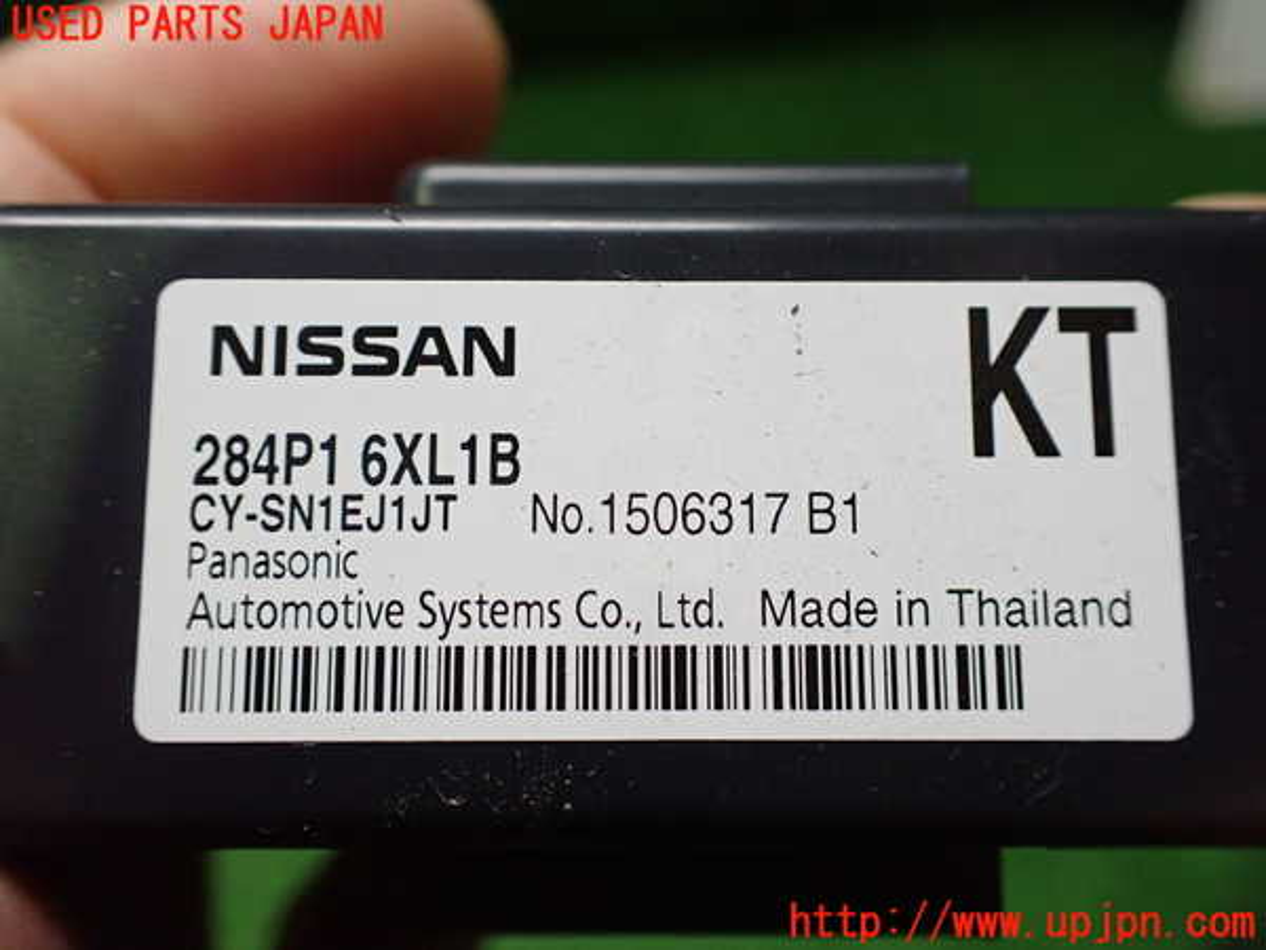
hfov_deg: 60.0
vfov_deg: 46.8
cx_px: 633
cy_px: 475
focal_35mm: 30
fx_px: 1097
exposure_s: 1/125
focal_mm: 5.4
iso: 800
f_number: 2.3
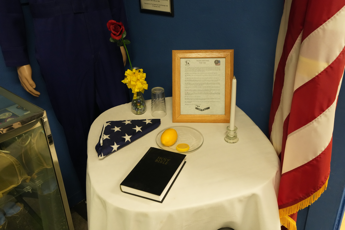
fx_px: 335
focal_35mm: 35
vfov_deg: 37.9
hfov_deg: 54.4
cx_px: 172
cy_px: 115
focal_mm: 35
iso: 3200
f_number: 9
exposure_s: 1/40
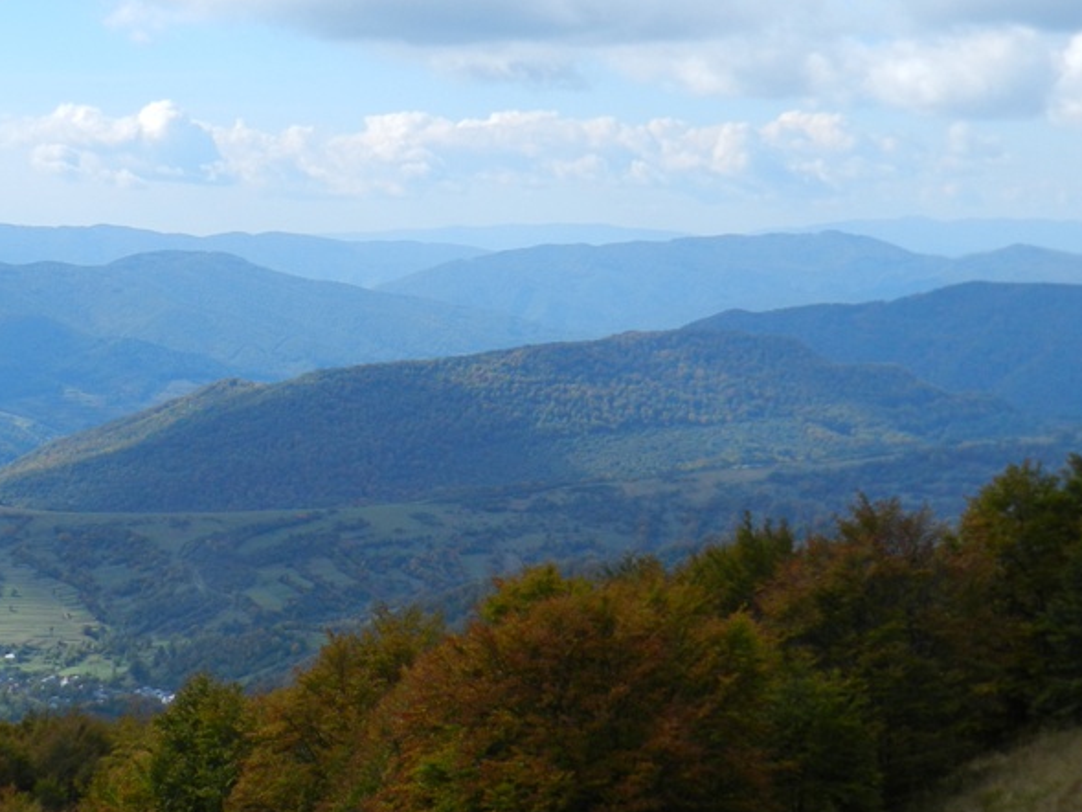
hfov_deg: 24.1
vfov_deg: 18.4
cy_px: 364
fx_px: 2501
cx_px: 257
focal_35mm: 80
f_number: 4.2
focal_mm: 8.1
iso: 160
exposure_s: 1/1000
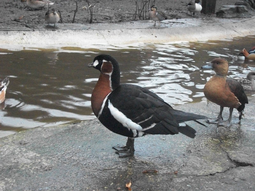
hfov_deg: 31.2
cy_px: 96
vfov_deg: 23.7
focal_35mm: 62
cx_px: 128
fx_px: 457
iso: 800
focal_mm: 11
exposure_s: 1/60
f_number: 4.1
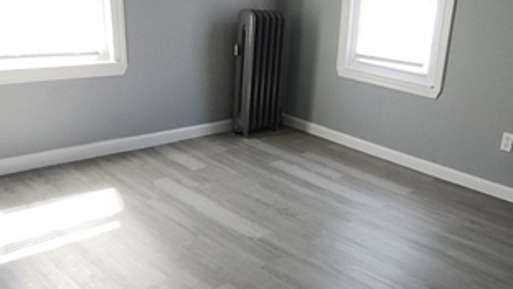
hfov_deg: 55.0
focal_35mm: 35
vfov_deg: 33.4
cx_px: 356
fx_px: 476
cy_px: 193
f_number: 2.2
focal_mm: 1.74
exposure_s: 1/60
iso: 80
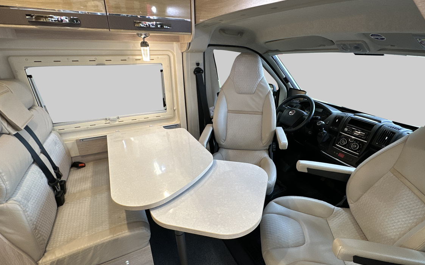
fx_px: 220
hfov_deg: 87.7
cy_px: 137
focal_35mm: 19
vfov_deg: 62.2
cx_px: 236
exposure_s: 1/60
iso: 250
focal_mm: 2.22
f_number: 2.2
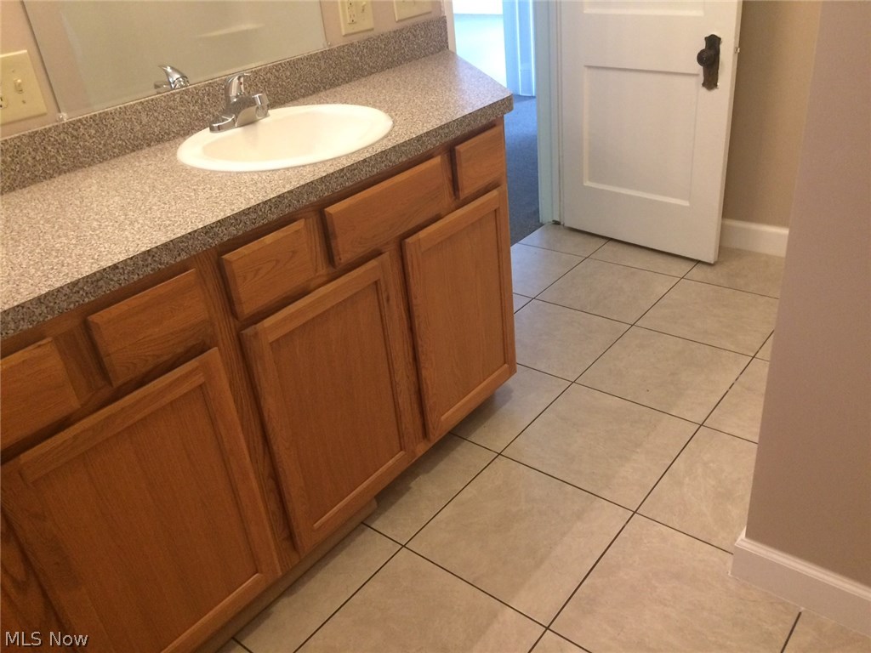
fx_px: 730
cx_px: 436
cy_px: 326
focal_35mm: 29
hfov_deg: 61.7
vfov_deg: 48.2
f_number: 2.2
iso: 160
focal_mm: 4.15
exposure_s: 1/30
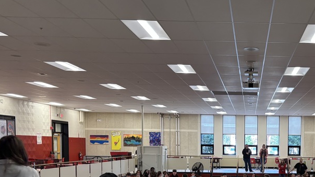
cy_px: 171
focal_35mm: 48
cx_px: 264
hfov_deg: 40.6
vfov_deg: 24.0
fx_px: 401
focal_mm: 5.96
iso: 160
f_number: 1.6
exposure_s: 1/60
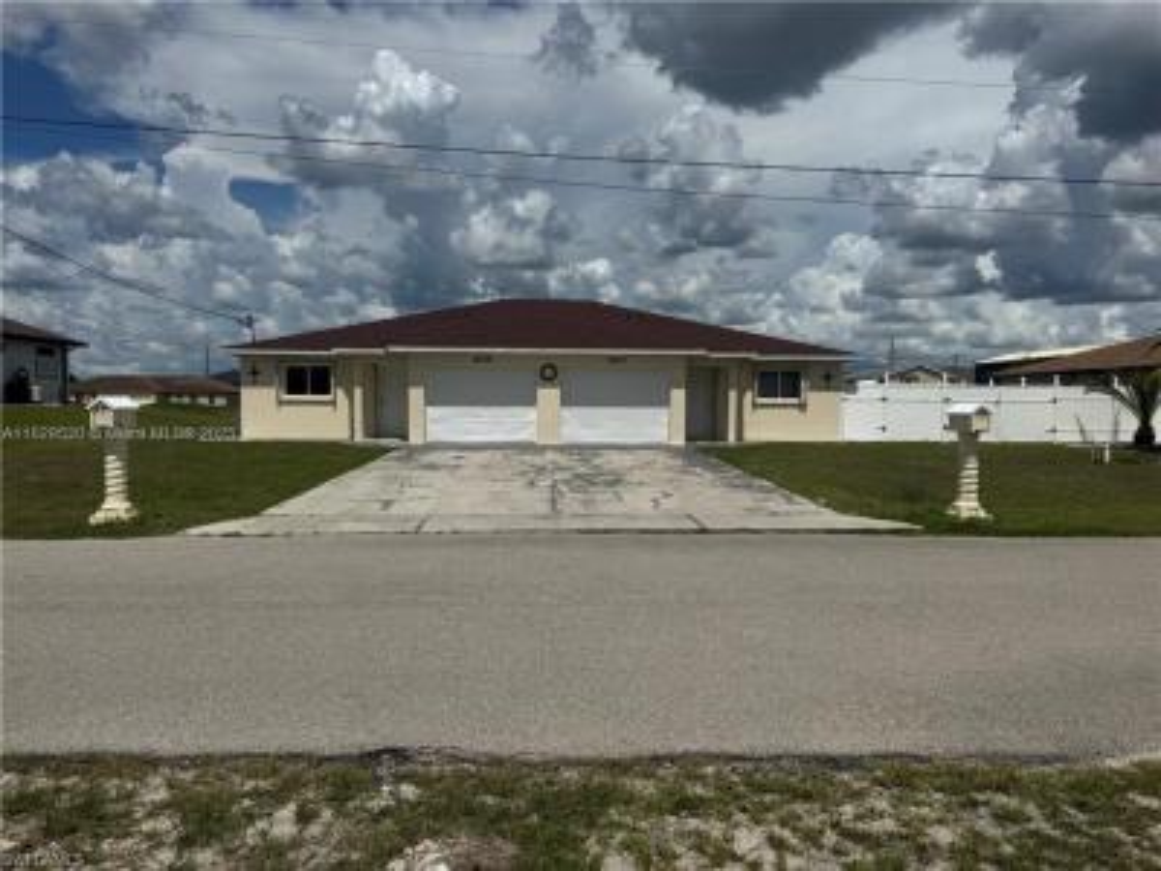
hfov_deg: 71.6
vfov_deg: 56.8
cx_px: 580
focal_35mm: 24
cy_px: 436
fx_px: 805
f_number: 1.78
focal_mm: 6.76
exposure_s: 1/12346
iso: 64
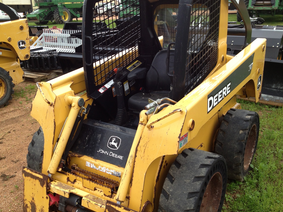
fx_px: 327
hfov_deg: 46.8
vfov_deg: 36.0
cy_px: 106
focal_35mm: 40
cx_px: 136
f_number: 2.4
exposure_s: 1/280
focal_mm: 4.28
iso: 64
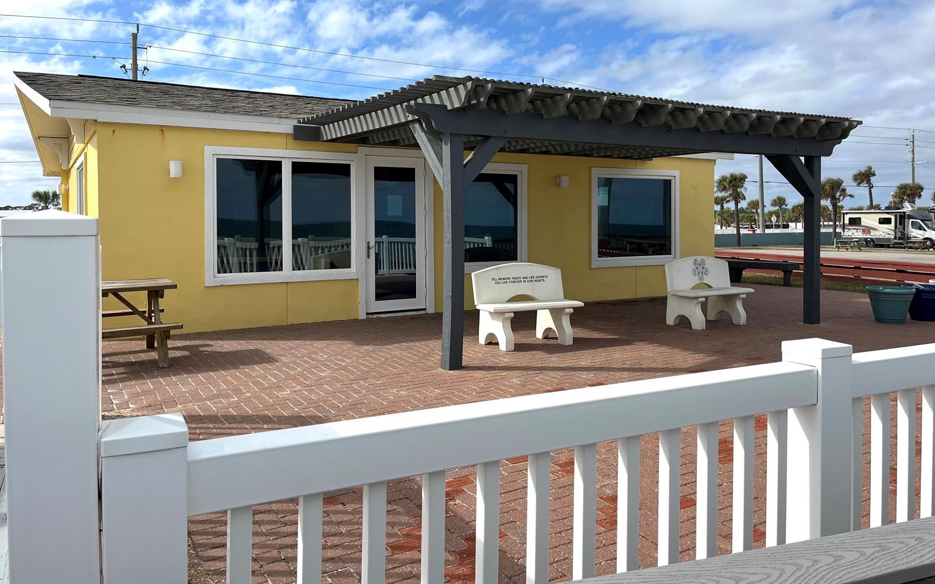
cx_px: 470
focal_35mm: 28
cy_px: 232
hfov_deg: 66.5
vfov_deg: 44.3
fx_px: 713
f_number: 1.6
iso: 50
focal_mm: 5.1
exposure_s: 1/5076
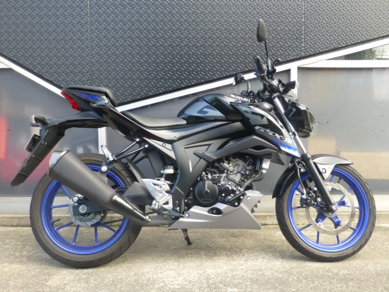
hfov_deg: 60.0
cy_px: 146
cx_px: 194
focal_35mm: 30
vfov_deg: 46.8
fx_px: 337
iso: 100
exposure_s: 1/60
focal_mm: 5.4
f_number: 3.6
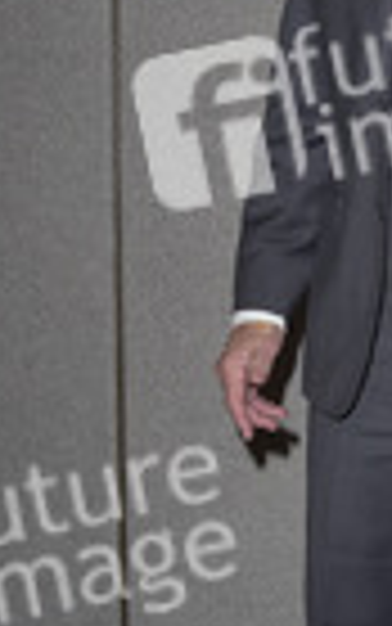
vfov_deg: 22.1
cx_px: 498
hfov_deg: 13.5
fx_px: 1605
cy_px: 329
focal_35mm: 94
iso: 500
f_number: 6.3
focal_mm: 32
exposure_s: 1/250
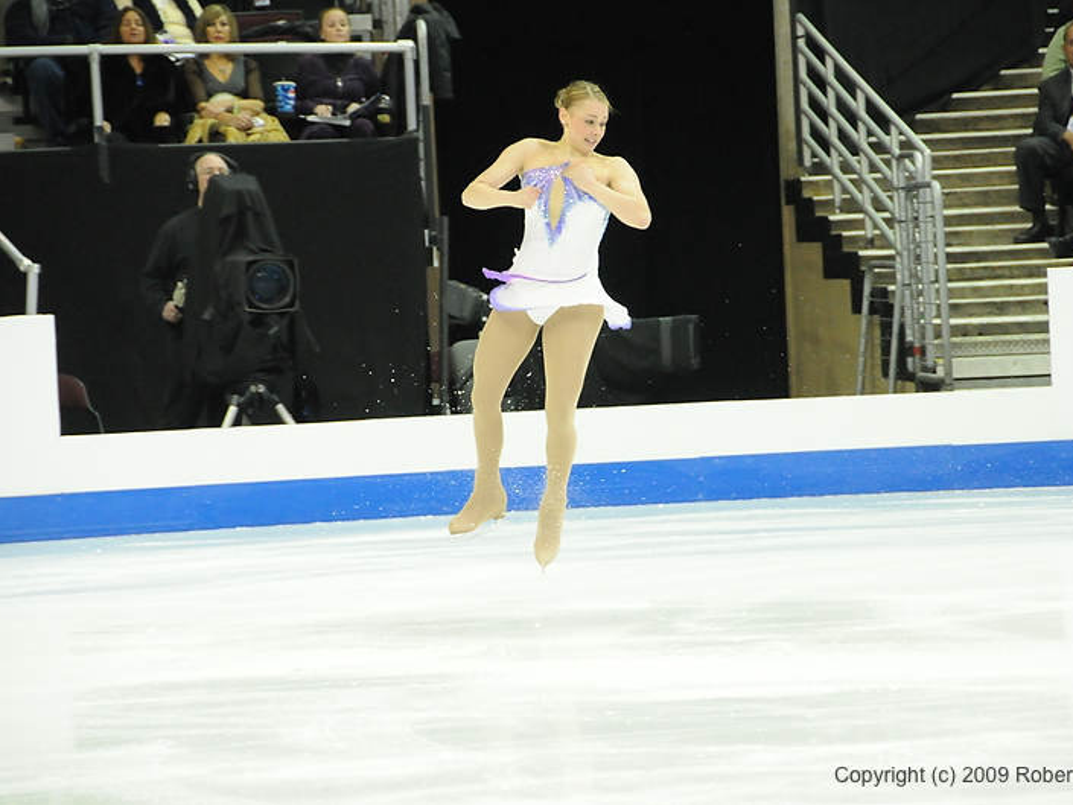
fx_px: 6837
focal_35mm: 221
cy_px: 402
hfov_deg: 9.0
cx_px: 597
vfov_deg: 6.7
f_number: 5.6
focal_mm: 135
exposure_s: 1/400
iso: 3200
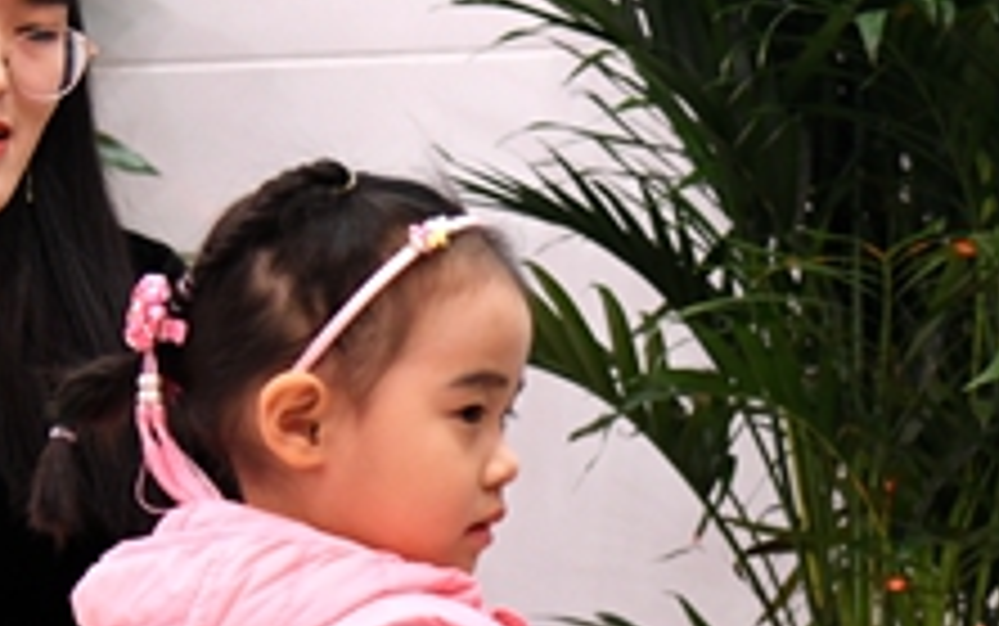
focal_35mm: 178
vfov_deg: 7.3
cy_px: 703
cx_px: 763
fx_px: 4849
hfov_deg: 11.7
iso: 2200
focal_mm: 50
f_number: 4
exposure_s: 1/50
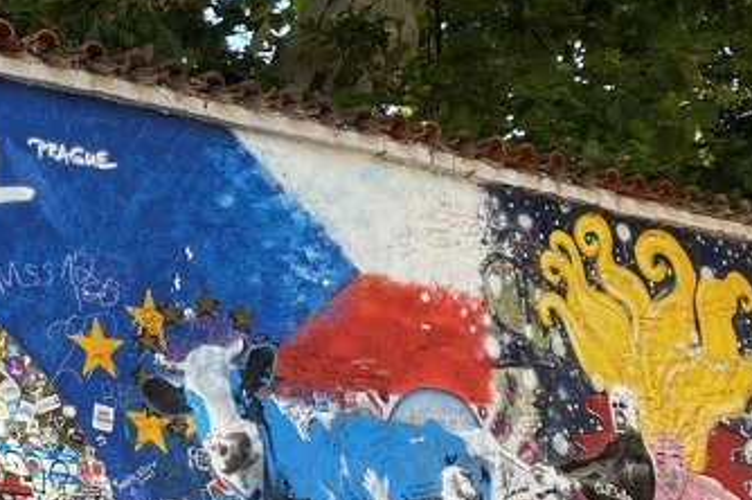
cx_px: -279
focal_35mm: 83
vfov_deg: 16.1
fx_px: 1732
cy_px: 516
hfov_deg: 21.6
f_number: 1.8
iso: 32
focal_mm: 4.25
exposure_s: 1/136
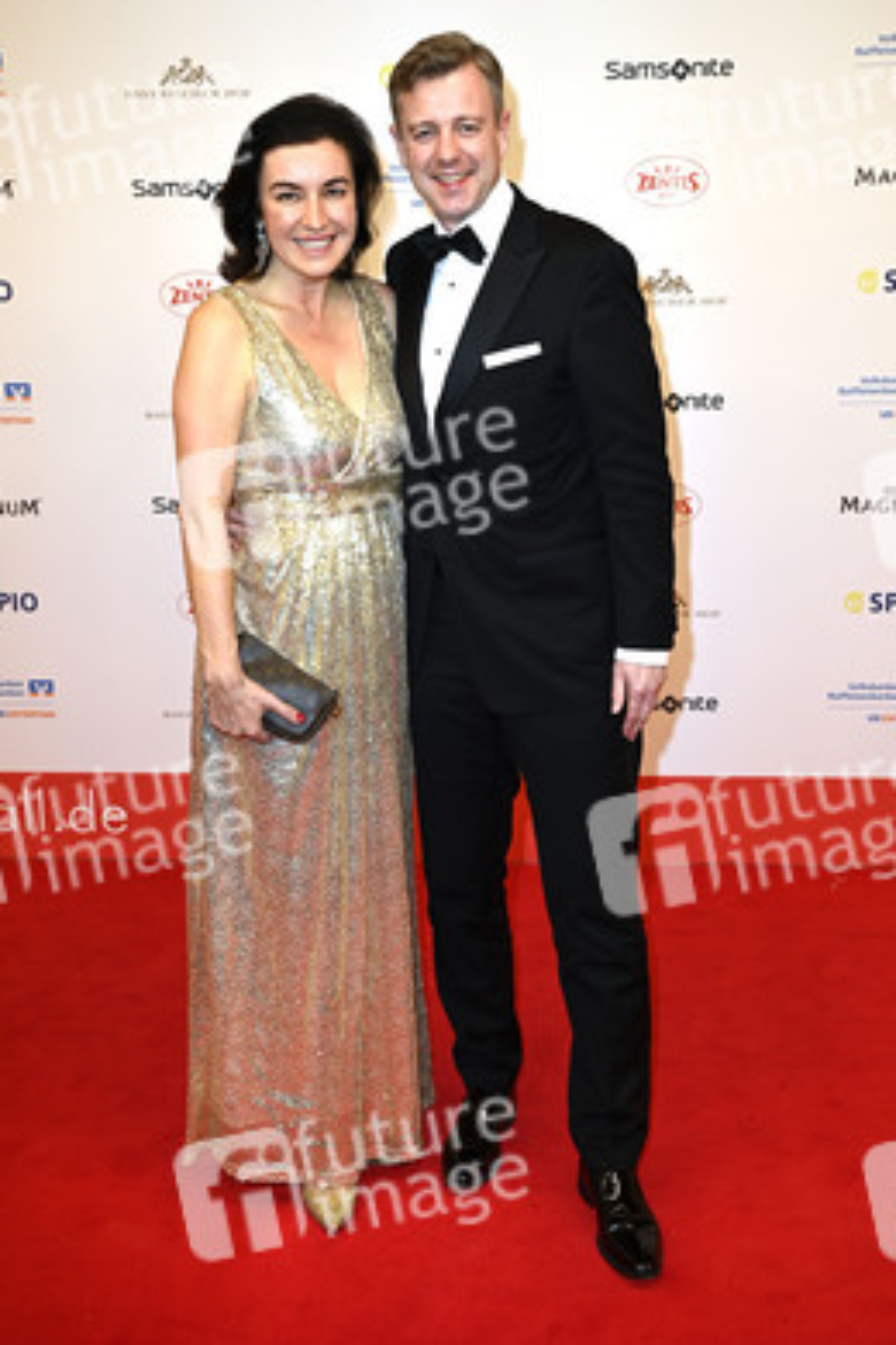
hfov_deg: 32.6
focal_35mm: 41
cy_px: 662
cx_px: 451
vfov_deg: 47.4
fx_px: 1531
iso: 640
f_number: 7.1
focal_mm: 40
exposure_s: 1/200
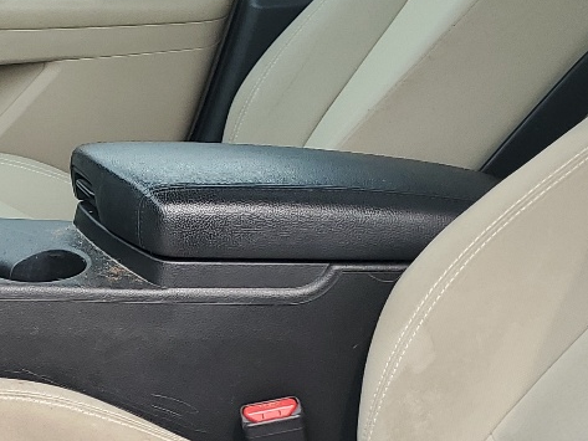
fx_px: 1495
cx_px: -90
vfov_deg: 16.7
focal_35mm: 88
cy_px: 352
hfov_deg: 21.0
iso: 50
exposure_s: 1/417
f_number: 1.5
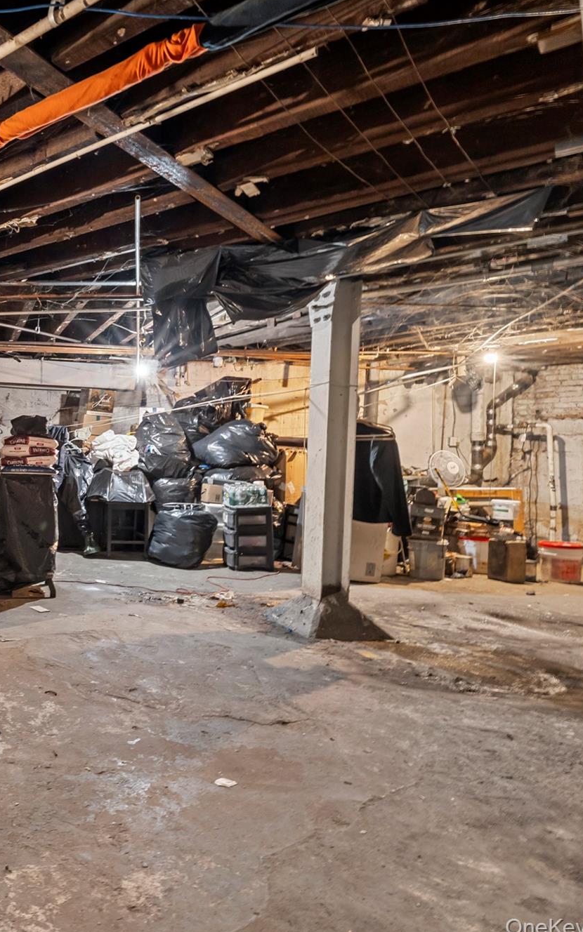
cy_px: 465
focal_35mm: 22
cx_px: -71
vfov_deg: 79.7
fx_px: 559
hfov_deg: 42.2
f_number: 10
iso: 1250
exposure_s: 2.5
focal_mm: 14
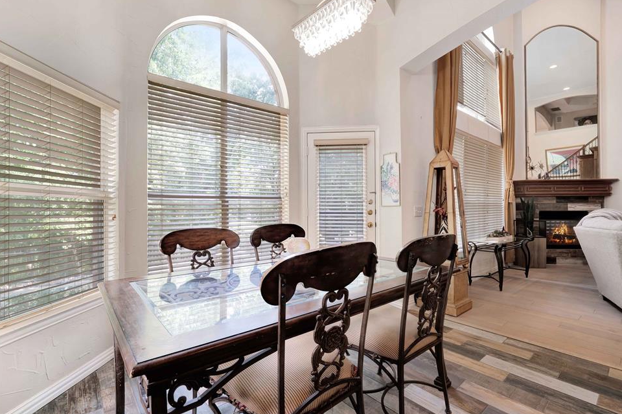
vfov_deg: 73.7
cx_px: 303
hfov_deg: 96.7
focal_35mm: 16
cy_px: 214
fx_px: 276
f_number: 11
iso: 100
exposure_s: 1/2
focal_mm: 15
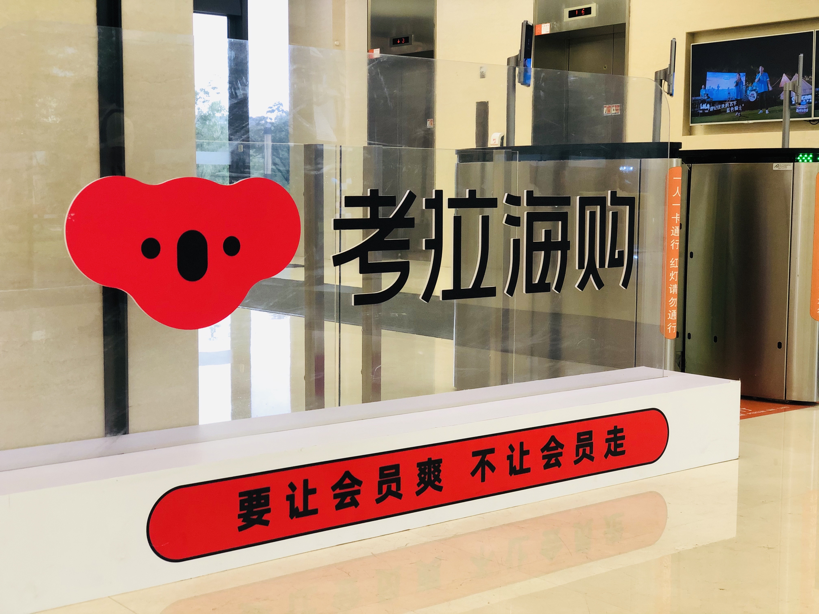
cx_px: 410
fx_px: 1230
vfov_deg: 28.0
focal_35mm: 52
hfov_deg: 36.8
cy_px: 307
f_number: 2.4
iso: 64
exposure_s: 1/50
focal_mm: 6
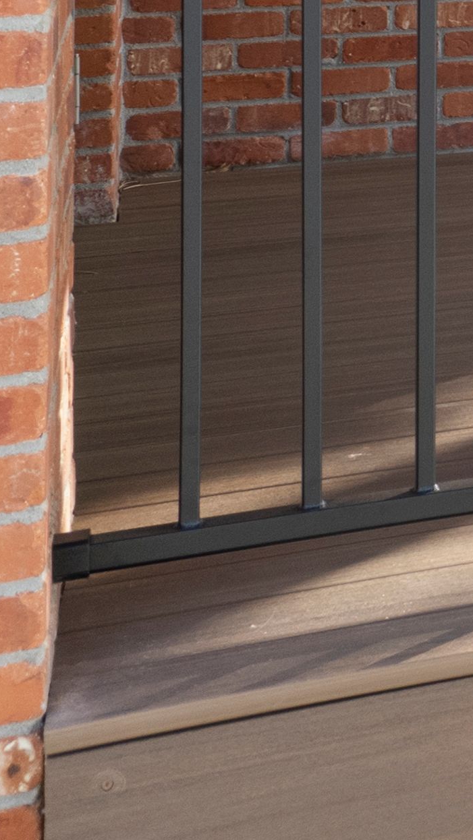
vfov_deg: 19.4
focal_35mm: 101
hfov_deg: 8.8
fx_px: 2252
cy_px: -283
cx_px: 1603
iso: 100
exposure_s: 1/90
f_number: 2.8
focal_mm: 8.38
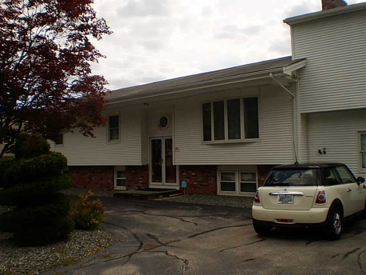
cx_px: 183
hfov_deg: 51.4
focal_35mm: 36
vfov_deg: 39.7
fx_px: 381
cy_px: 138
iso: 64
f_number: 4.6
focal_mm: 6.3
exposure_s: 1/800
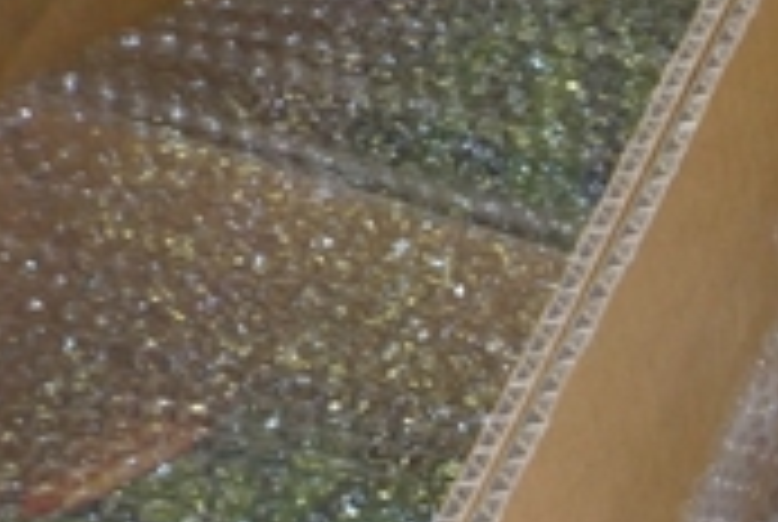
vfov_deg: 14.6
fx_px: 1948
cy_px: 673
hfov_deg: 20.3
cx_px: 1066
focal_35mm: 90
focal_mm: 4.1
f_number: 3.3
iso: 200
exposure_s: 1/30
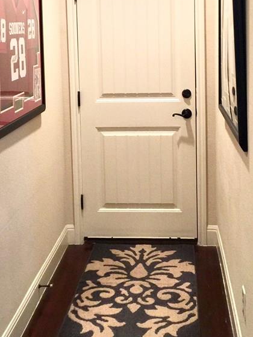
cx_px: 135
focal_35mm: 53
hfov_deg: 27.5
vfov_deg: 35.2
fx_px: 516
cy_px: 78
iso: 50
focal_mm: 4.15
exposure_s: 1/15
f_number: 2.2
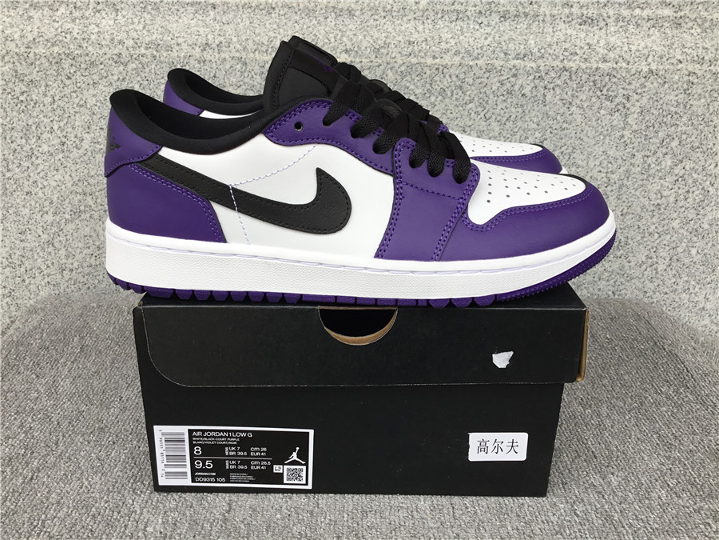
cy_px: 270
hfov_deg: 58.4
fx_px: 644
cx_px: 360
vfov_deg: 45.4
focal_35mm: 31
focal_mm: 3.3
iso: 25
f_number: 2.4
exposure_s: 1/186
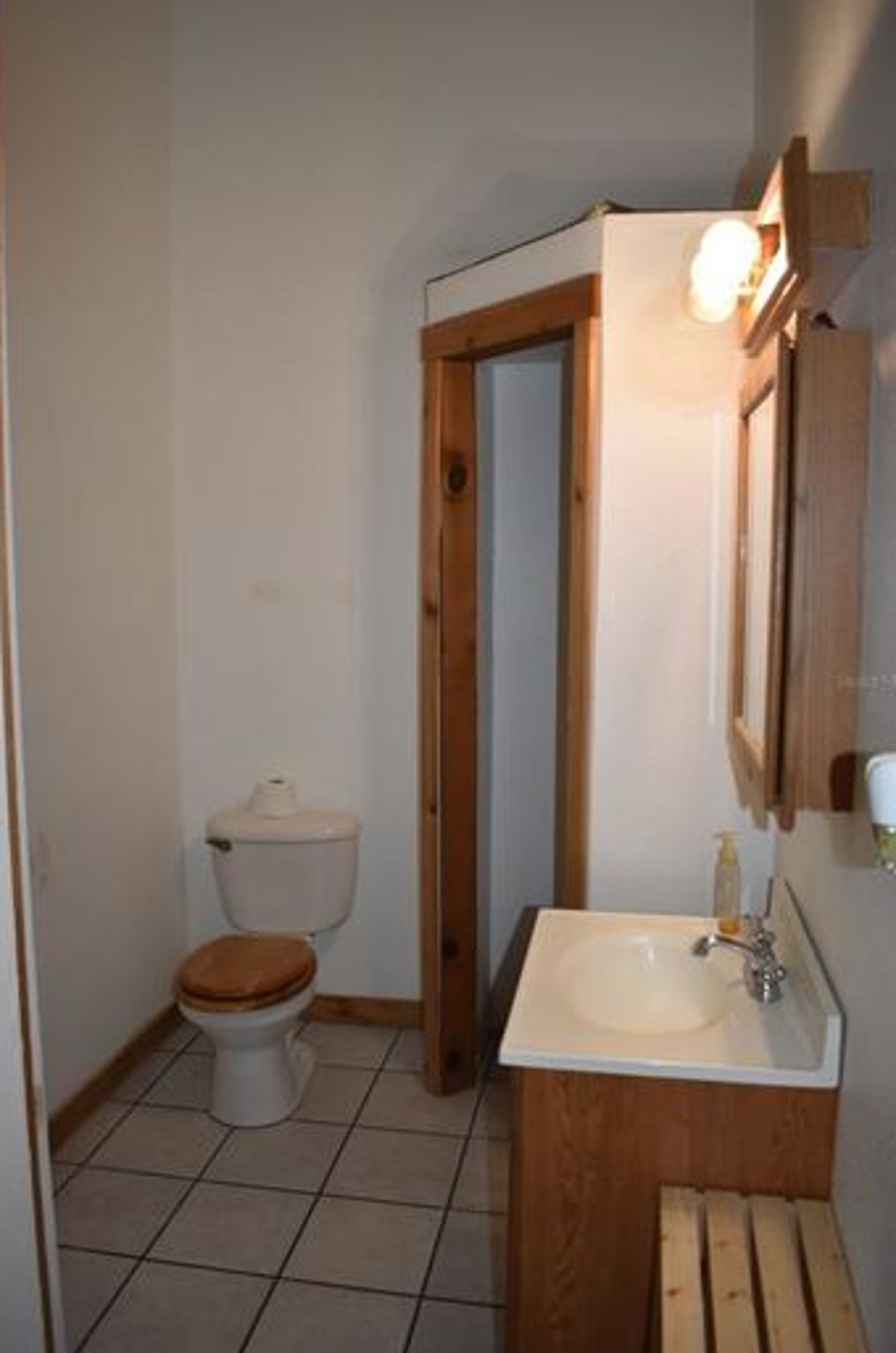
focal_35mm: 28
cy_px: 680
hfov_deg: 46.2
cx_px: 449
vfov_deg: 65.6
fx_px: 1050
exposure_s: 1/200
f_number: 4
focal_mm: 18
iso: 800
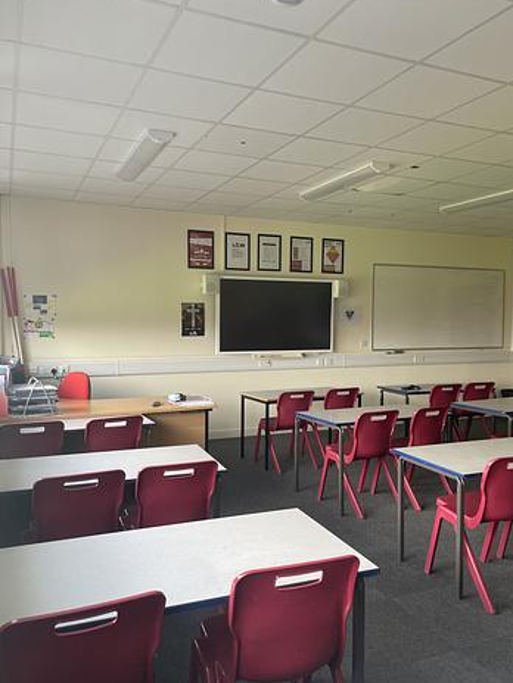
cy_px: 346
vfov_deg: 63.4
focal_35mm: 28
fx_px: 553
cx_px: 253
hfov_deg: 49.7
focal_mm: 4.2
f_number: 1.6
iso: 125
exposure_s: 1/121
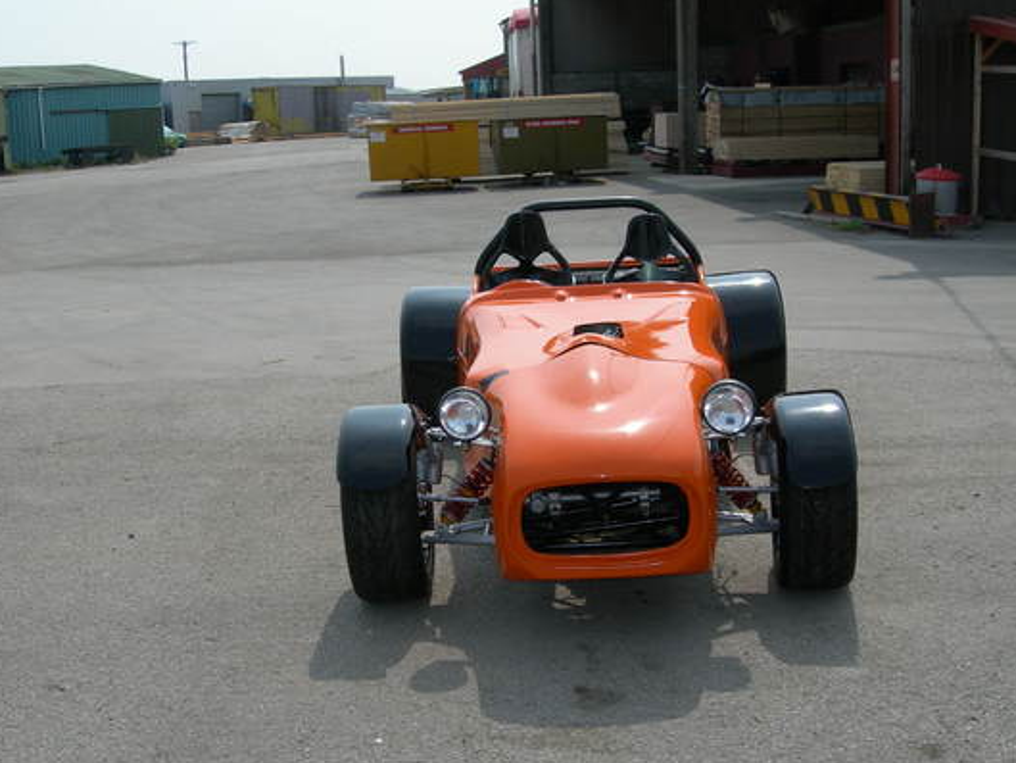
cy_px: 455
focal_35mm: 46
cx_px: 509
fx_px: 1350
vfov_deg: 31.4
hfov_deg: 41.2
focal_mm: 7.8
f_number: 4.8
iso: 50
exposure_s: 1/570
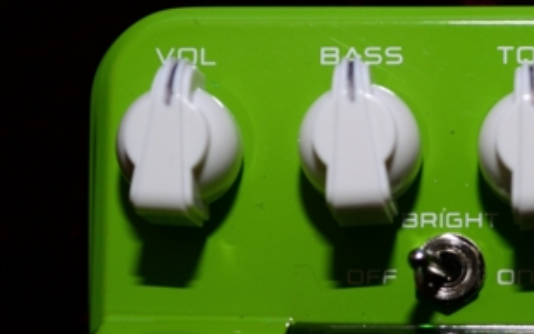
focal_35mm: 141
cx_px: 450
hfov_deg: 14.7
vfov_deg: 9.3
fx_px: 2053
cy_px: 278
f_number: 5.6
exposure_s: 1/60
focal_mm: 44
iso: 400
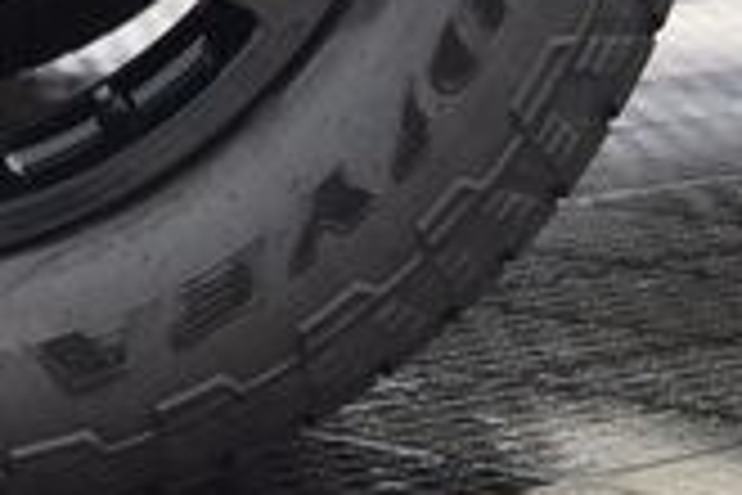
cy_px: -326
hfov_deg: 8.7
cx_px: -144
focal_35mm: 233
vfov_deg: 5.8
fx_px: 4802
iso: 1400
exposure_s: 1/15
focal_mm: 40
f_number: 6.3
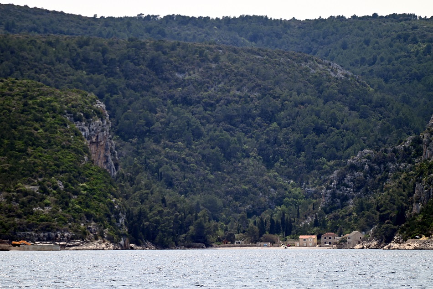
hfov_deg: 7.6
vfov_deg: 5.1
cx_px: 216
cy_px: 144
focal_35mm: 270
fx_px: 3248
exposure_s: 1/1000
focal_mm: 270
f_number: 5.6
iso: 280
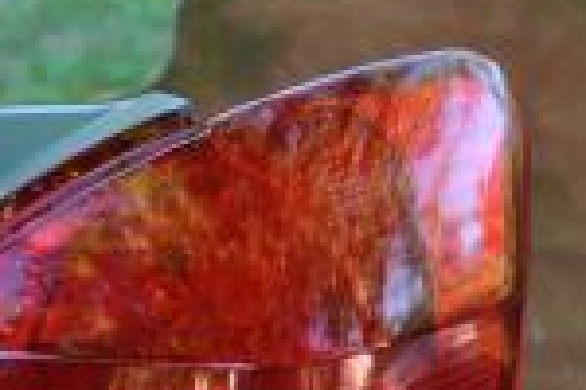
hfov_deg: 8.2
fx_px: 4069
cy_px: 464
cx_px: 86
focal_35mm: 250
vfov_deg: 5.5
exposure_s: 1/60
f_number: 5
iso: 450
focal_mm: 50
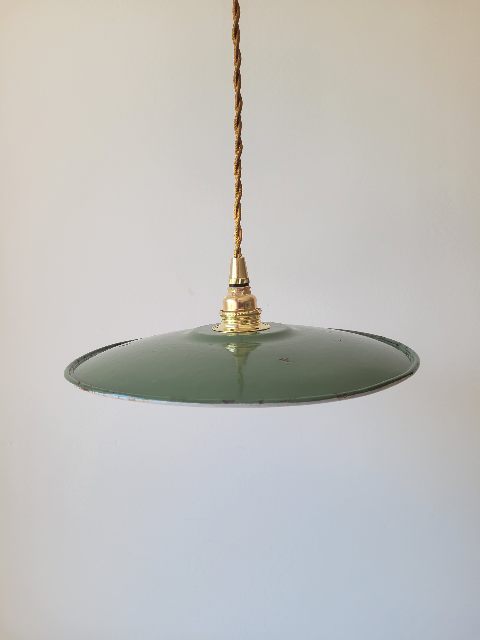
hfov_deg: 53.1
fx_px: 481
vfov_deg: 67.3
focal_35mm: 26
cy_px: 320
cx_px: 240
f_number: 1.8
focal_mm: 5.4
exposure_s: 1/149
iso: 40
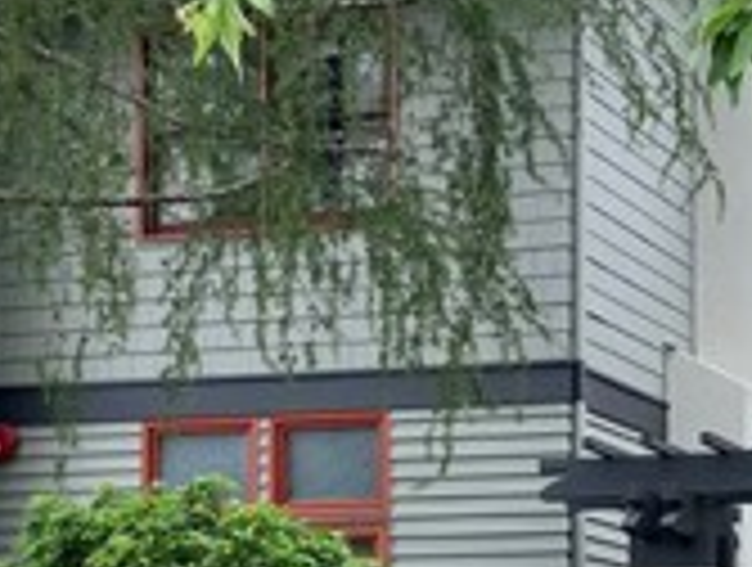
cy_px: 698
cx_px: 689
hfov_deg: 18.0
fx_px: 2329
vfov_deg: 13.5
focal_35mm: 107
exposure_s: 1/268
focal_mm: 3.99
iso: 20
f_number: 1.8
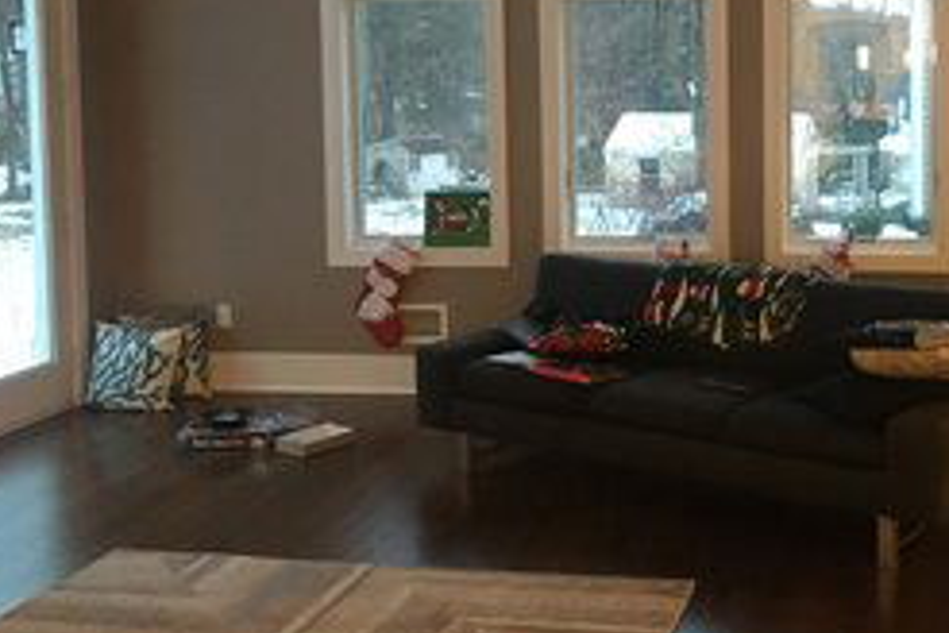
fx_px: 1292
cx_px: 745
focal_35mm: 49
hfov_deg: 39.0
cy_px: 158
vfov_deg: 27.2
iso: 250
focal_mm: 4.15
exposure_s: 1/15
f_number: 2.2
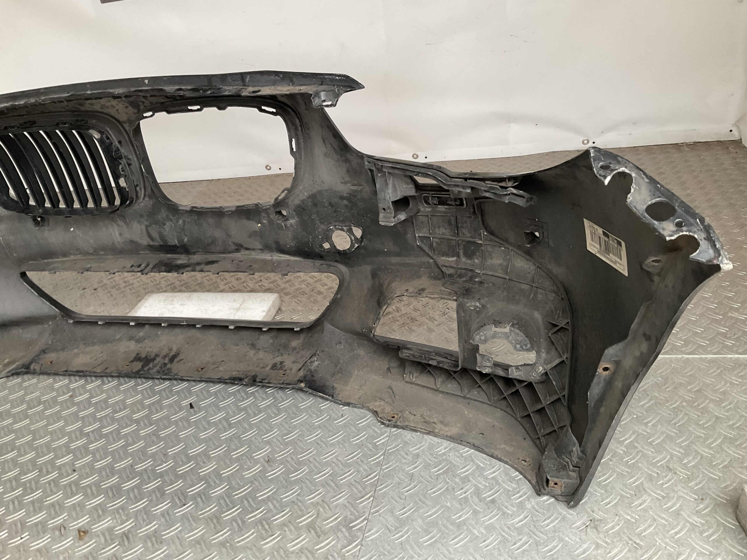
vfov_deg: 48.2
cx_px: 374
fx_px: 626
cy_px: 280
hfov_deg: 61.7
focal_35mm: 29
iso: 100
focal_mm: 3
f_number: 1.8
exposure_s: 1/50
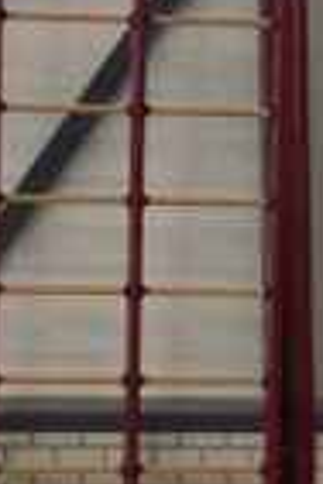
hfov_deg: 5.4
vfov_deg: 7.9
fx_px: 3445
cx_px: 146
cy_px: 776
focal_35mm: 256
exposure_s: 1/200
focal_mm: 50
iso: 800
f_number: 4.5
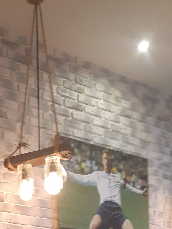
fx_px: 490
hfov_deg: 19.3
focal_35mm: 74
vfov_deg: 22.9
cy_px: 313
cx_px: 1
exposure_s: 1/50
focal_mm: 3.93
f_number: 1.7
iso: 200
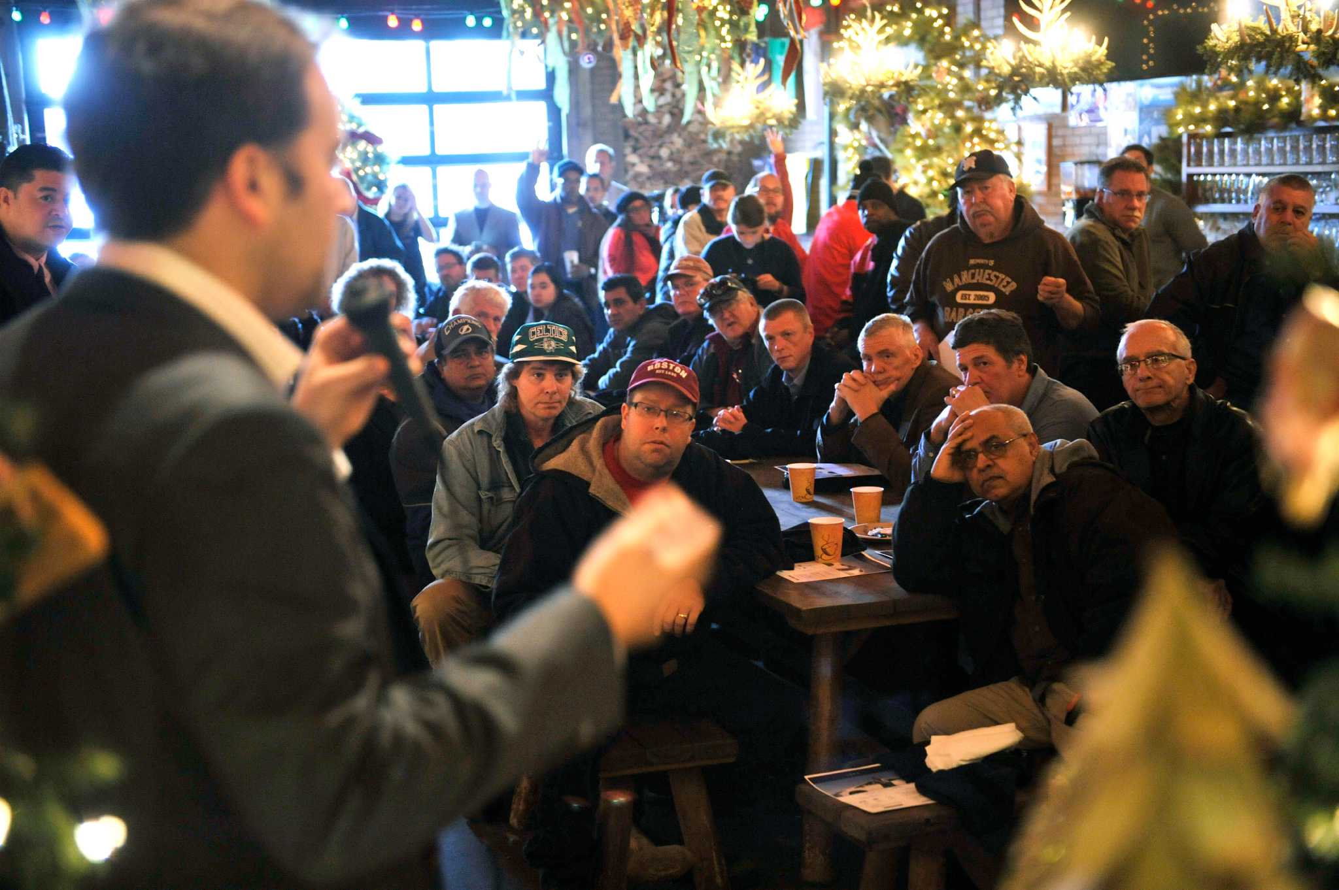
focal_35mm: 52
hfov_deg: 38.2
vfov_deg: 25.9
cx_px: 670
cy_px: 445
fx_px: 1933
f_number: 2.8
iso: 2000
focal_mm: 52
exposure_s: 1/30
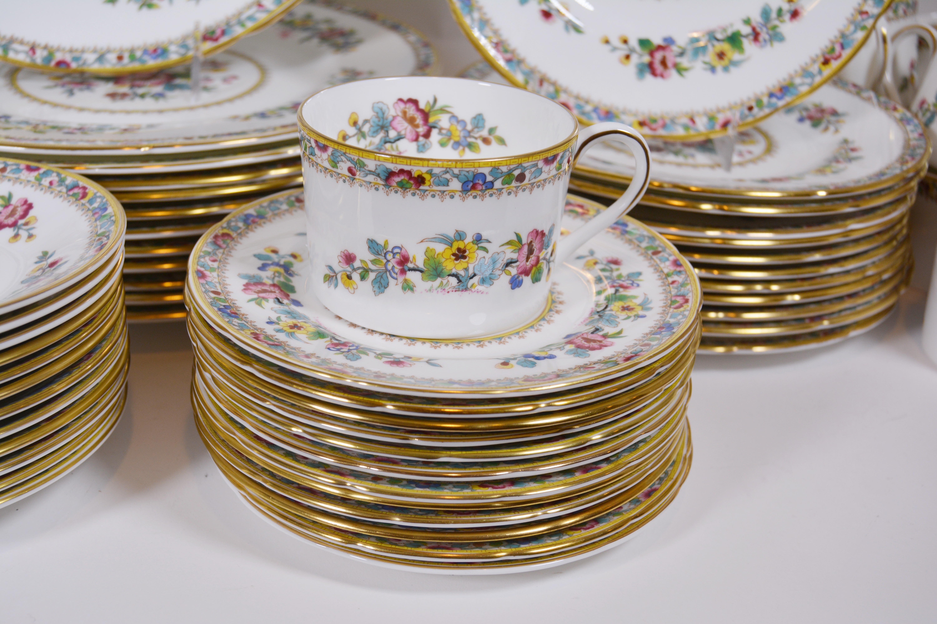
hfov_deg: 42.3
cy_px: 312
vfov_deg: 28.9
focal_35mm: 46
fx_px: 1210
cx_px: 468
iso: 200
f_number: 5.6
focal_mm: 31
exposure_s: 1/125
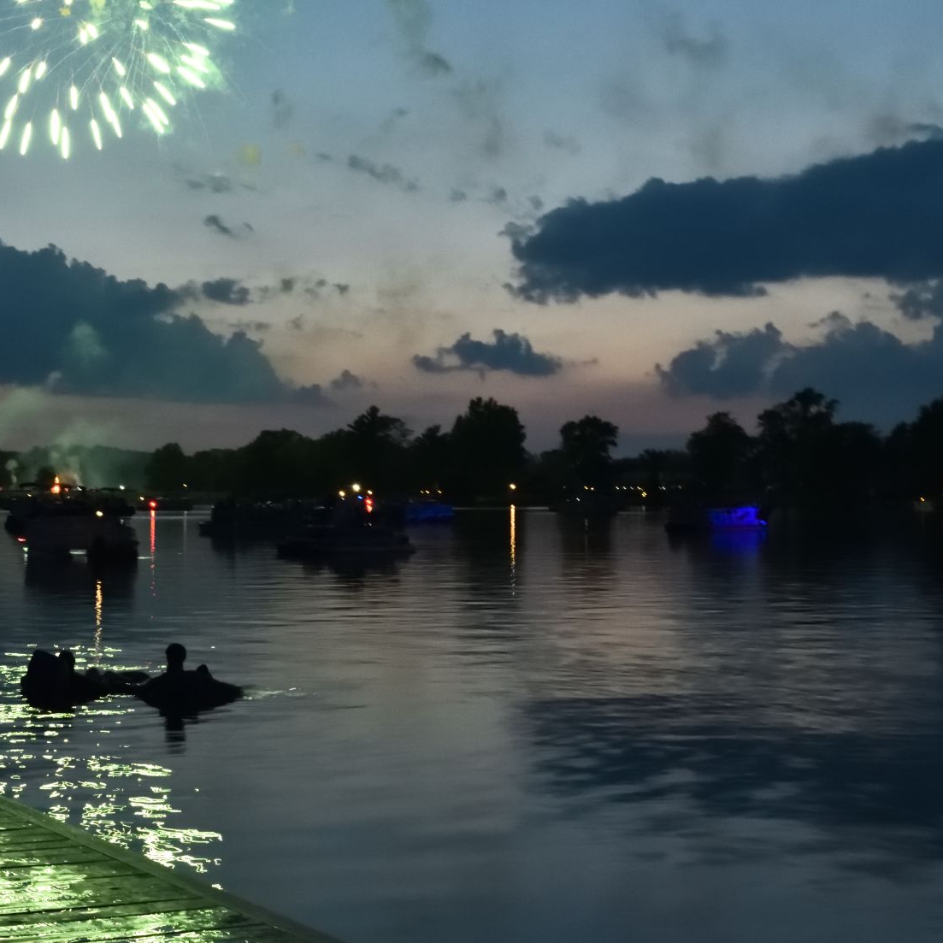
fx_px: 1849
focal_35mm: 60
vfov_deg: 28.6
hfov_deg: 28.0
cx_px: 187
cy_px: 434
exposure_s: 1/2.5
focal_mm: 38
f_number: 11
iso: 12800
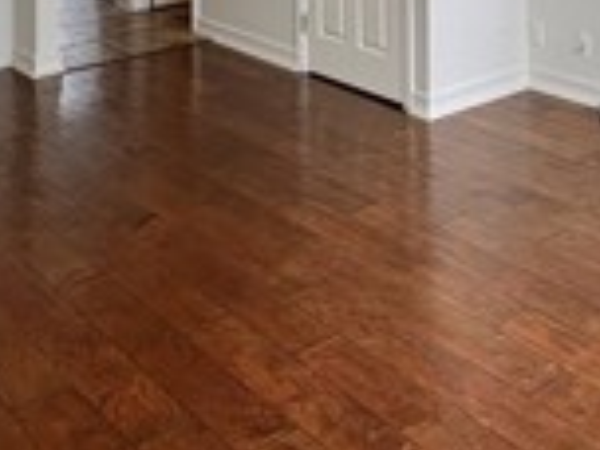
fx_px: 1023
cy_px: -237
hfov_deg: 32.3
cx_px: 422
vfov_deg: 20.8
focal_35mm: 59
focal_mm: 2.22
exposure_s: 1/172
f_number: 2.2
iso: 40
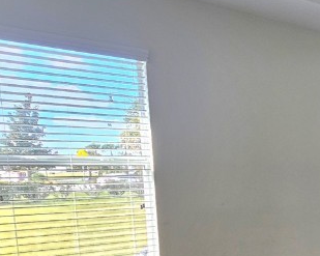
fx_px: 398
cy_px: 221
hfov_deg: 33.0
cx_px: 412
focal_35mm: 42
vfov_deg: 34.1
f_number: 2.2
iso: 100
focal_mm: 2.2
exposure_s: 1/208
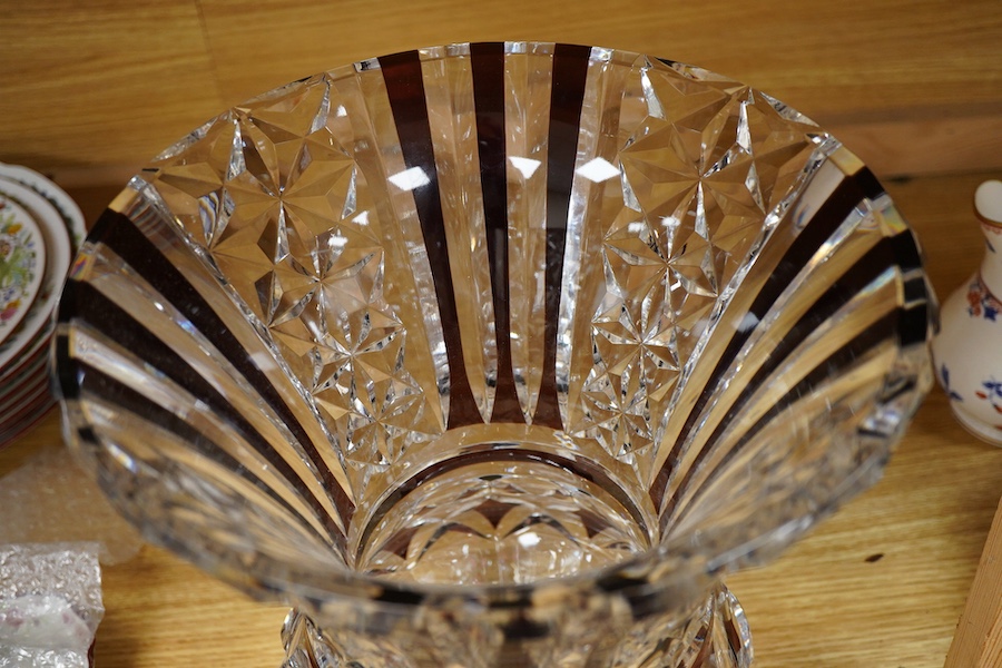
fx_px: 1252
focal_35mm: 45
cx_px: 501
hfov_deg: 43.6
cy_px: 334
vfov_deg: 29.9
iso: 1250
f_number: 3.5
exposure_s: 1/125
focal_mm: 30
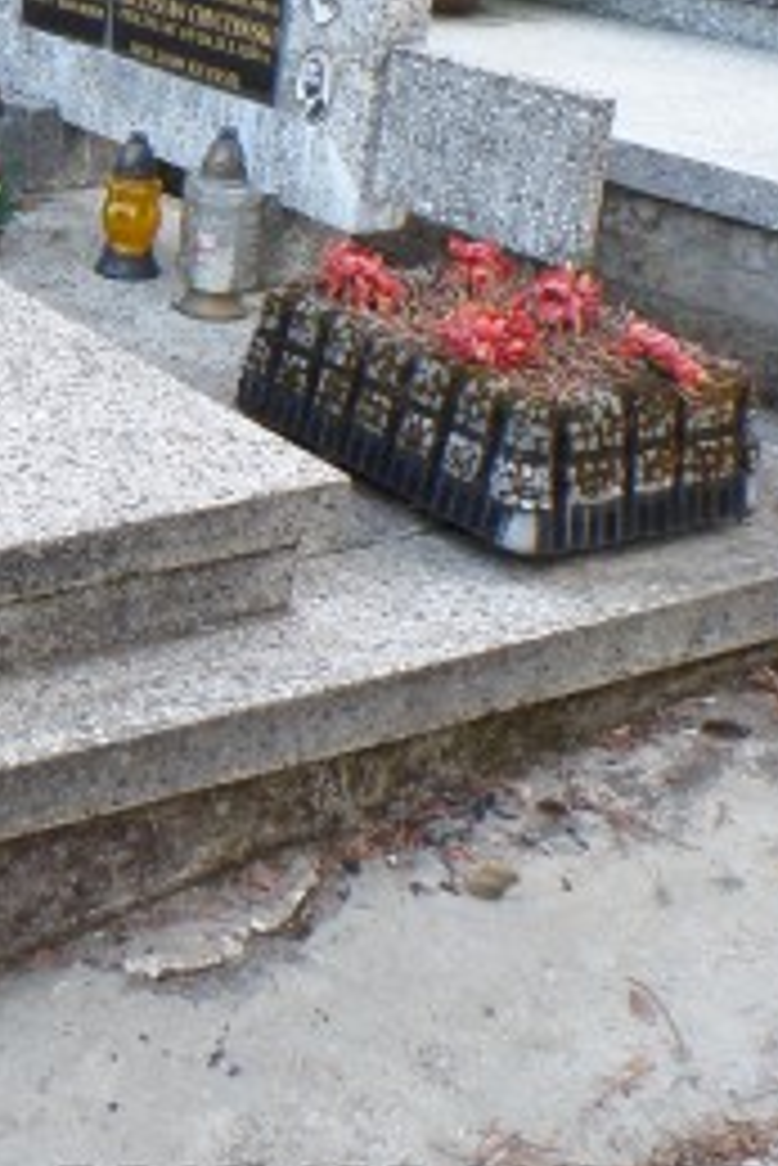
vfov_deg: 33.2
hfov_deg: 20.5
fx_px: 1910
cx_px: -306
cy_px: 284
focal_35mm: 59
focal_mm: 4.1
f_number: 3.5
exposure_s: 1/45
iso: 100
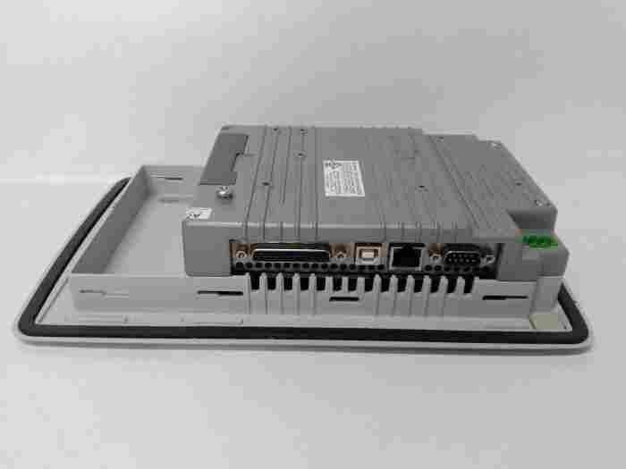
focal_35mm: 27
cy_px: 234
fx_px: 488
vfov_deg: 51.4
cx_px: 313
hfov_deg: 65.3
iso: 182
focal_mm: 3.79
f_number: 2
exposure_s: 1/33
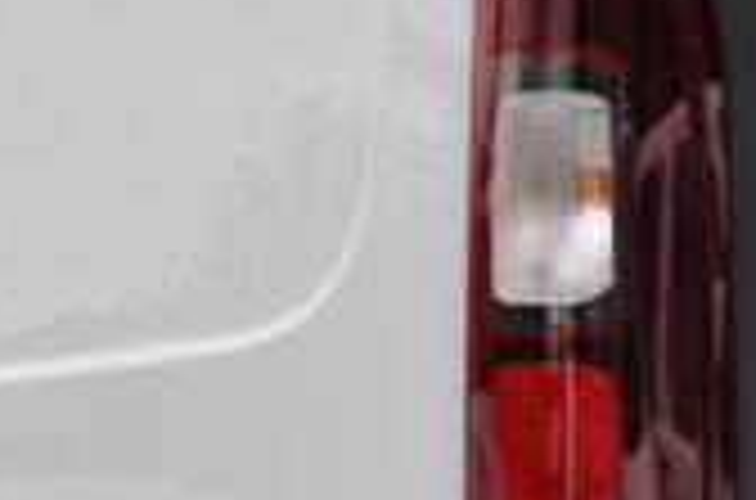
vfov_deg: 5.0
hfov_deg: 7.4
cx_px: 918
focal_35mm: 275
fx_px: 5759
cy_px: 559
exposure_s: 1/125
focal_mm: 30
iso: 500
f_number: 5.6
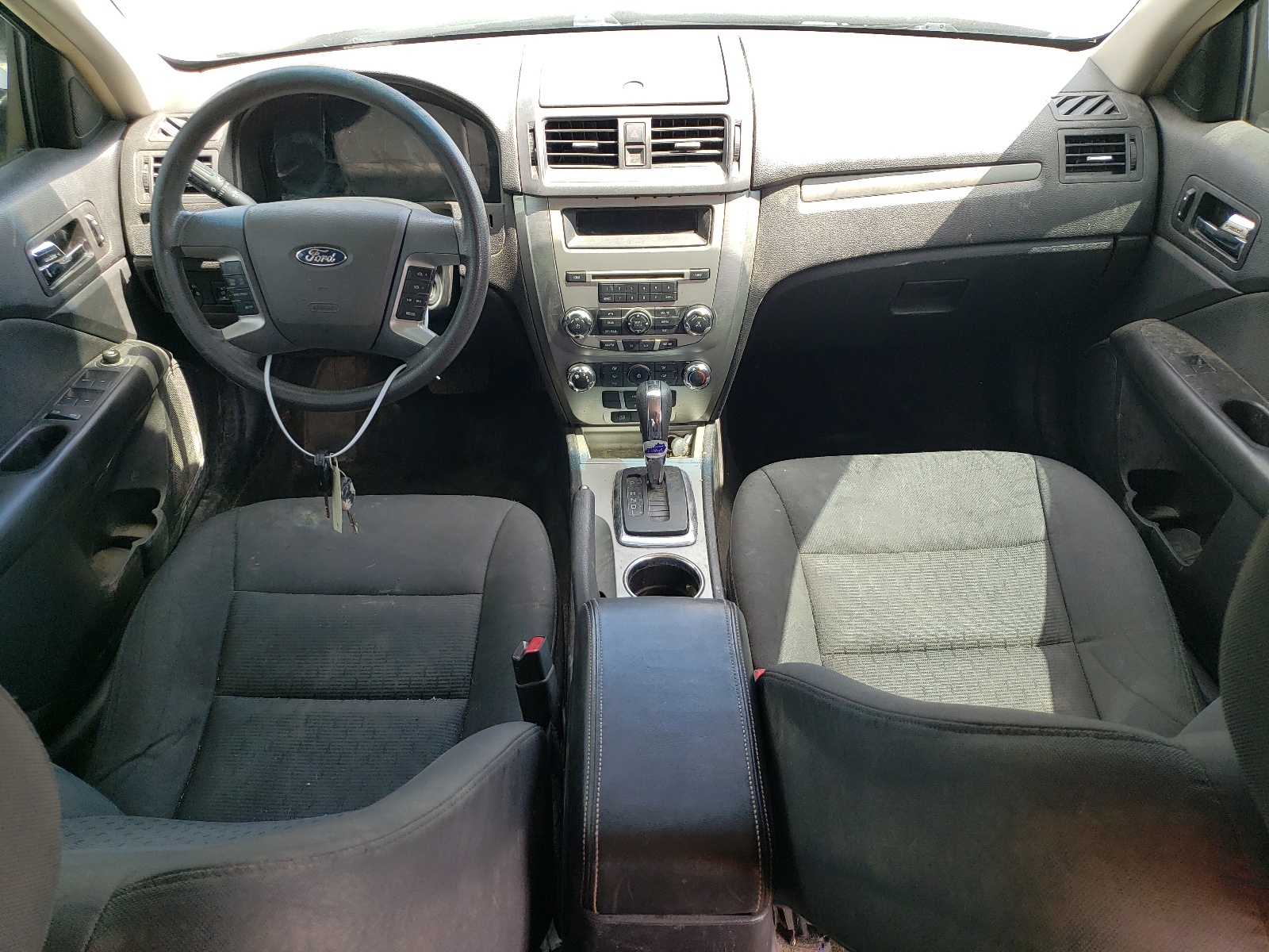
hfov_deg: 67.3
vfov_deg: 53.1
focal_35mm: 26
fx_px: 953
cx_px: 634
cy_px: 476
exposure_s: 1/172
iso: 50
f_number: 1.5
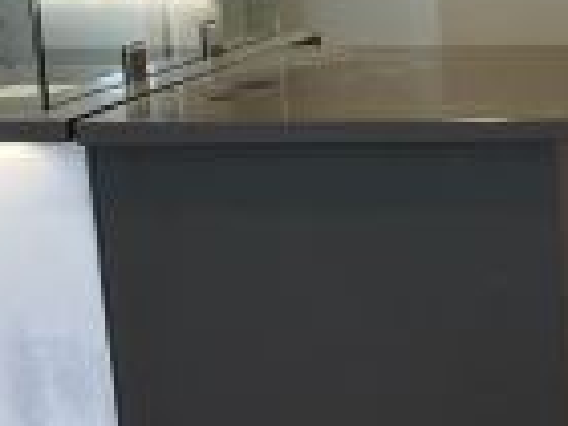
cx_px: 1114
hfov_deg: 13.0
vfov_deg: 11.1
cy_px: 174
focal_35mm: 133
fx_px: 2182
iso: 50
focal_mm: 3.99
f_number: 1.8
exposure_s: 1/120
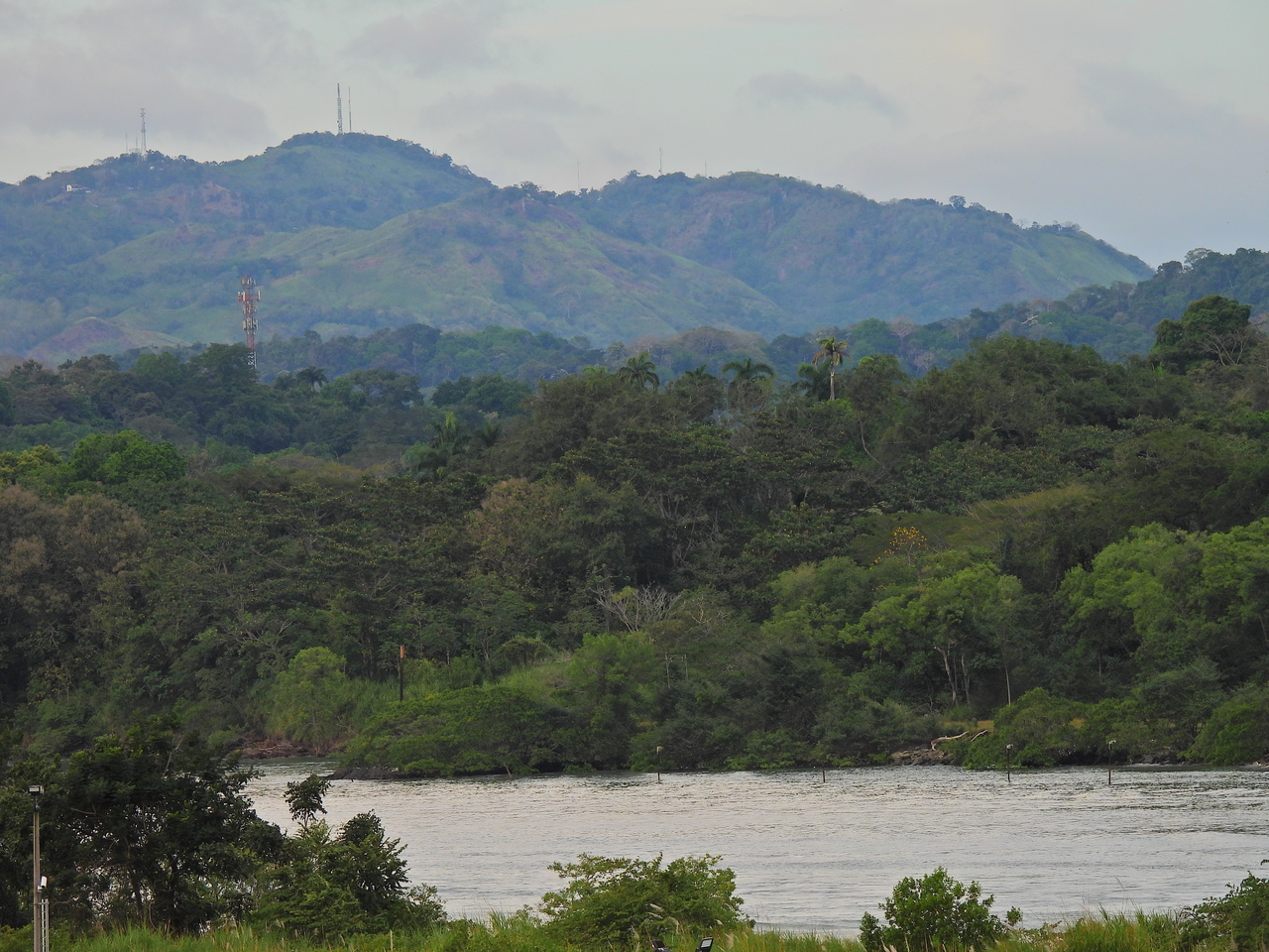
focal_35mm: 350
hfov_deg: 5.7
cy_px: 476
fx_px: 12831
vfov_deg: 4.2
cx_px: 634
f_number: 5
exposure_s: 1/320
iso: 100
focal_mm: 62.5
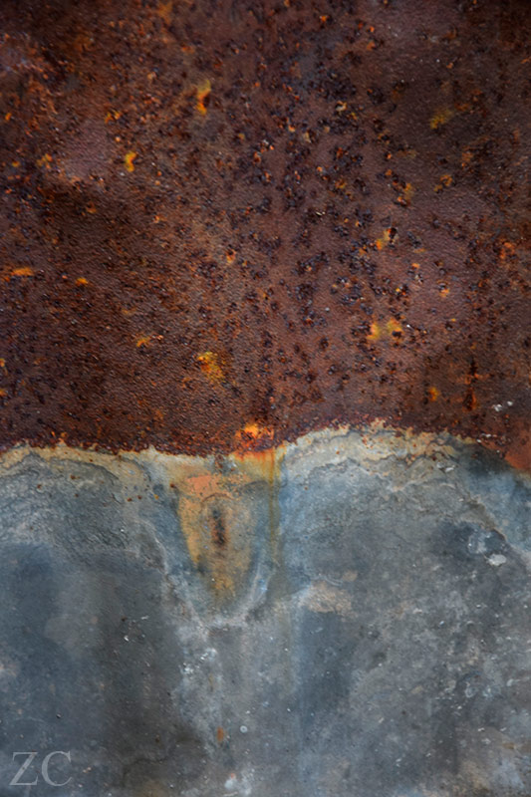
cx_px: 266
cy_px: 398
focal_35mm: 158
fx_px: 3486
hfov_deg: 8.7
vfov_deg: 13.0
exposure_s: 1/60
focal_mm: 105
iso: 500
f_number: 5.6
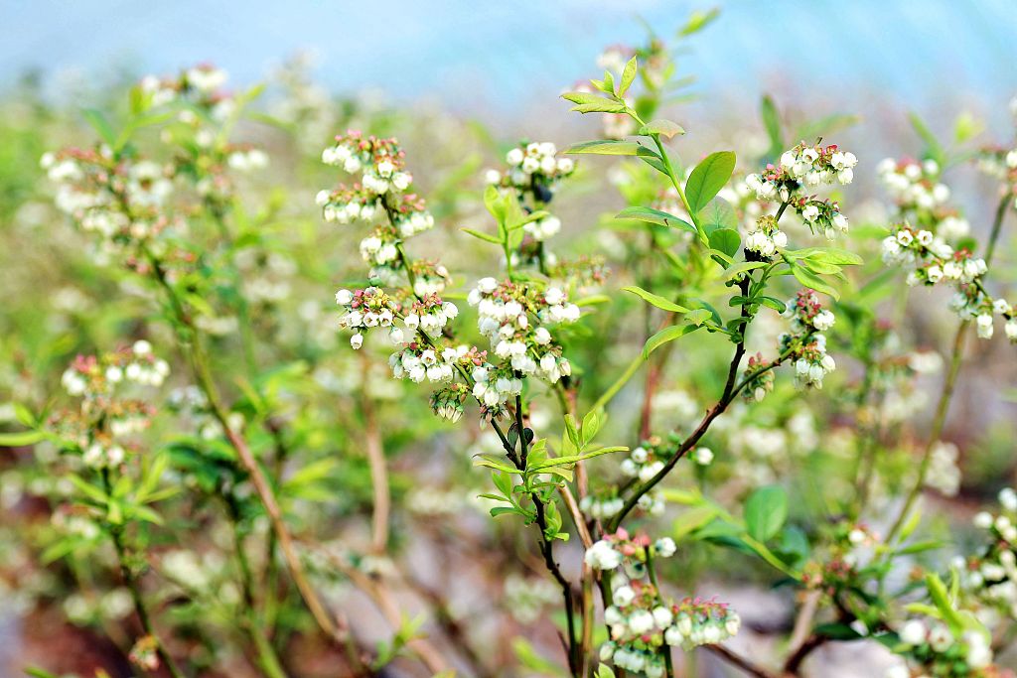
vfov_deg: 13.0
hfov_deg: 19.5
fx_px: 2966
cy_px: 339
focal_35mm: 105
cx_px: 508
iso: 100
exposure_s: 1/800
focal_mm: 70
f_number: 3.2
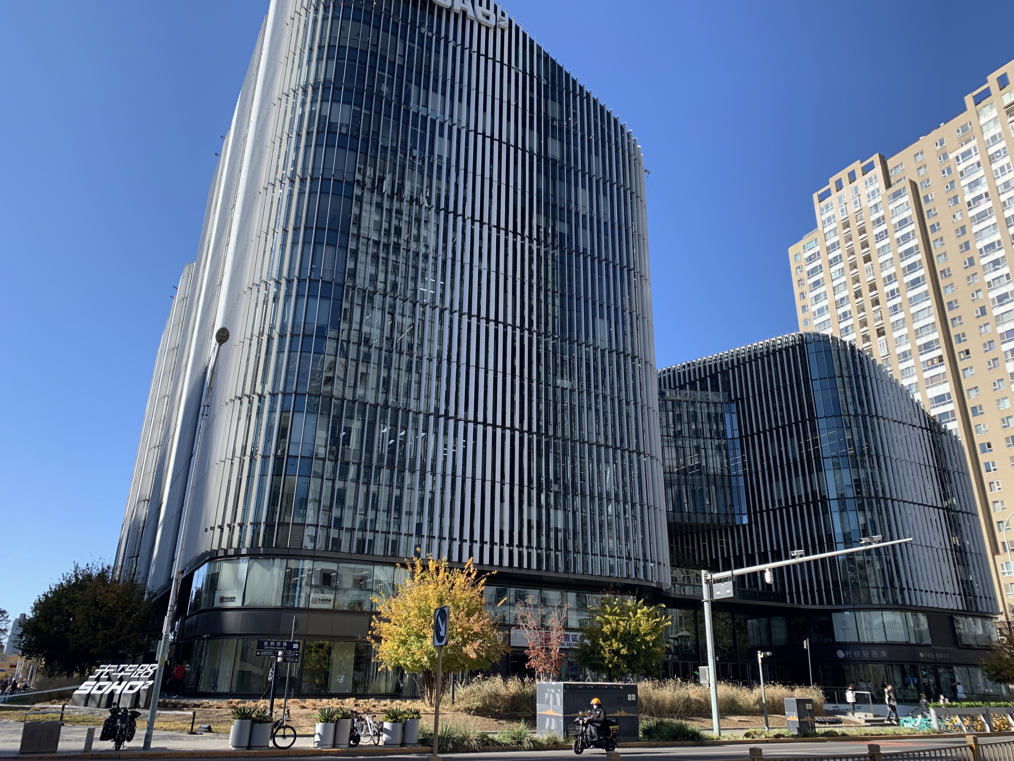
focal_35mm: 26
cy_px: 380
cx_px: 507
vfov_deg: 53.1
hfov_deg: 67.3
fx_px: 762
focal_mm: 4.25
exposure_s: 1/1176
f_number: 1.8
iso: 25
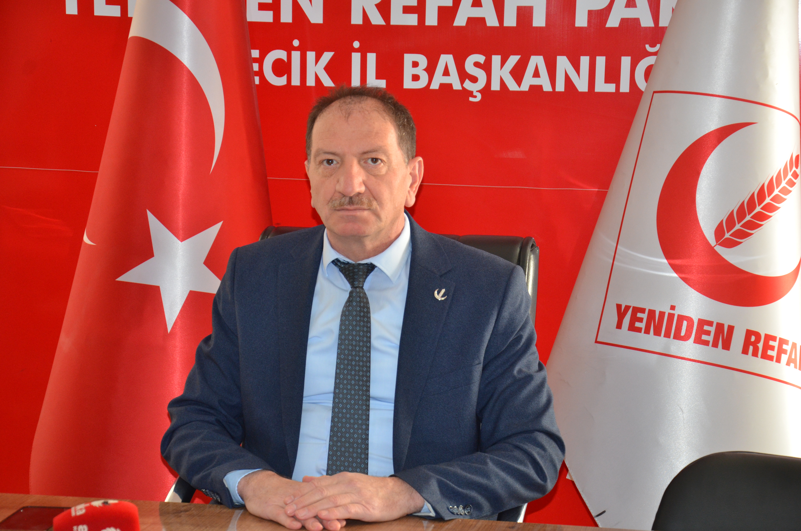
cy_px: 266
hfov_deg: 22.0
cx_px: 400
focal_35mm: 93
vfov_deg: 14.6
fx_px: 2065
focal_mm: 62
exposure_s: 1/60
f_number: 5.3
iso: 800
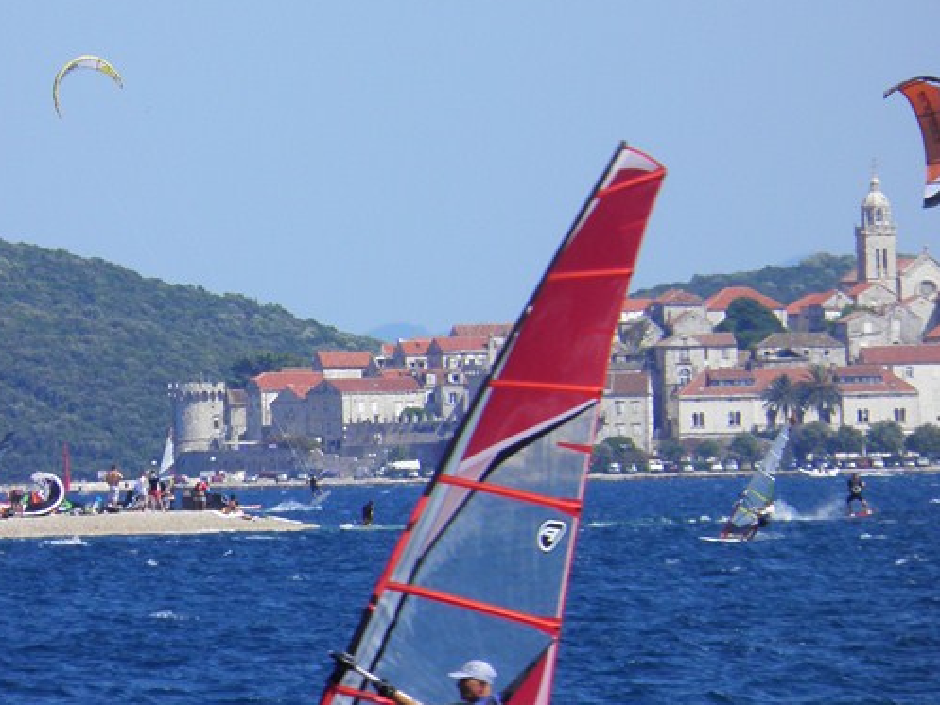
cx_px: 218
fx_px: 28547
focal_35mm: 1051
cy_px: 372
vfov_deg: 1.4
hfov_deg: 1.9
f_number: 5.7
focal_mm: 117.2
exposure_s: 1/400
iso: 50
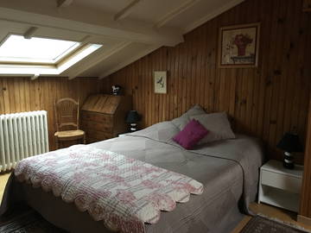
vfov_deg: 48.2
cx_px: 156
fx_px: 261
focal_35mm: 29
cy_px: 116
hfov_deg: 61.7
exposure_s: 1/17
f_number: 2.2
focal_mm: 4.15
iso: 200
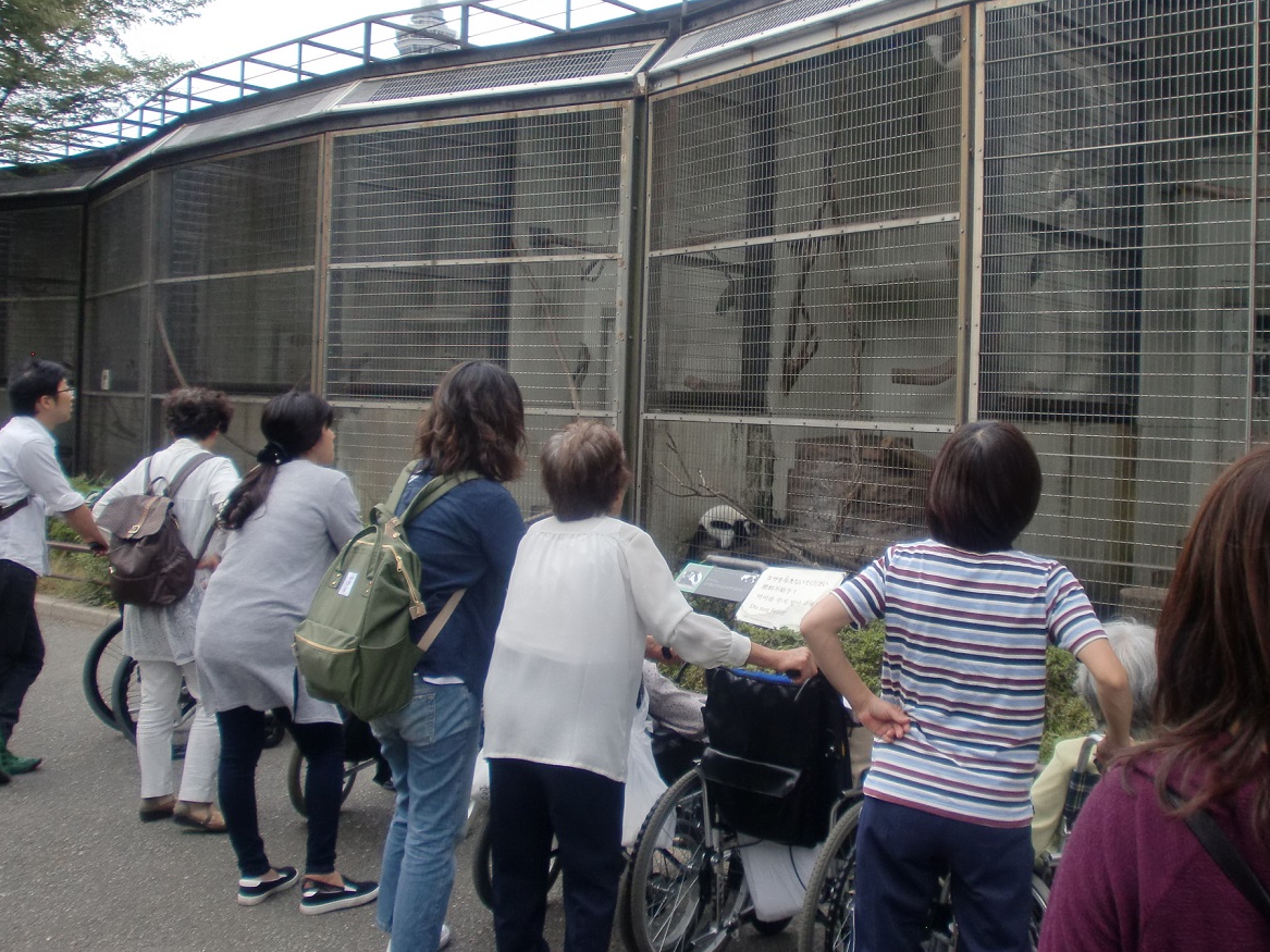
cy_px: 411
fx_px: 1321
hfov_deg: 51.1
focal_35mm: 36
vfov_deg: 39.6
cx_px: 740
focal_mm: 4.65
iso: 64
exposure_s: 1/250
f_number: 2.6
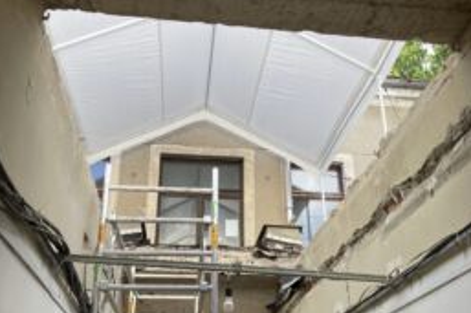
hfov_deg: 48.5
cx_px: 237
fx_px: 523
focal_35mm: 40
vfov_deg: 33.1
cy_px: 204
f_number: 1.8
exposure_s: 1/262
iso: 20
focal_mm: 3.99
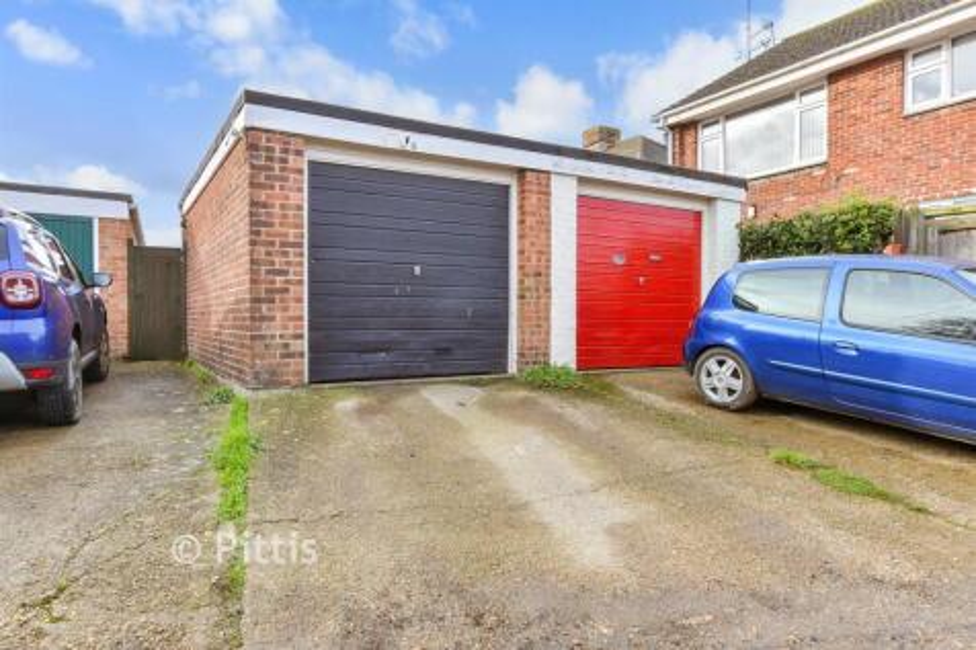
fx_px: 596
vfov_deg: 57.2
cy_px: 325
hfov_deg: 78.6
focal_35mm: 22
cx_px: 488
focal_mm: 15
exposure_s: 1/60
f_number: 8
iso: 160
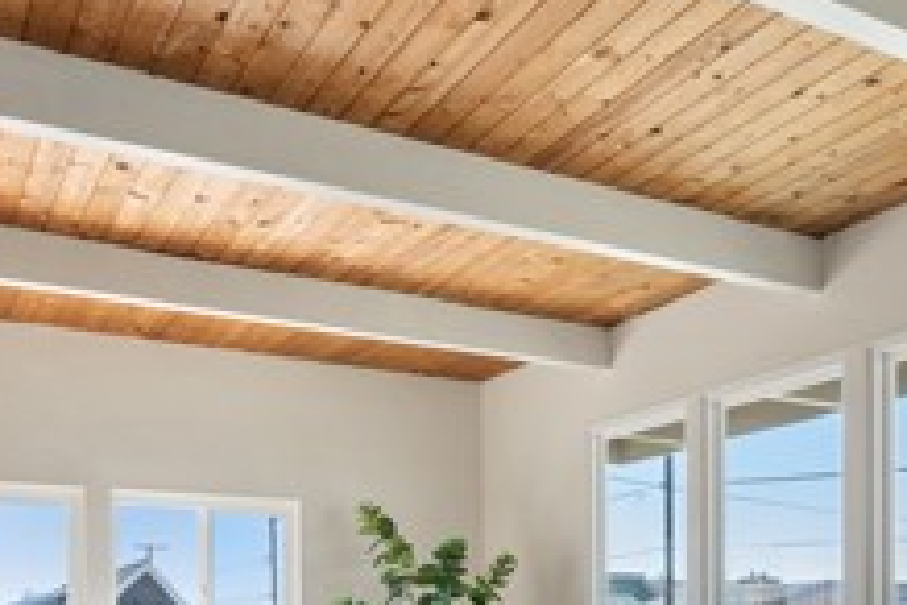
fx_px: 1033
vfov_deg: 29.9
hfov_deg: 47.4
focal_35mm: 41
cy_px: 636
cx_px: 418
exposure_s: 1/20
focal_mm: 14
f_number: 8
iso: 100
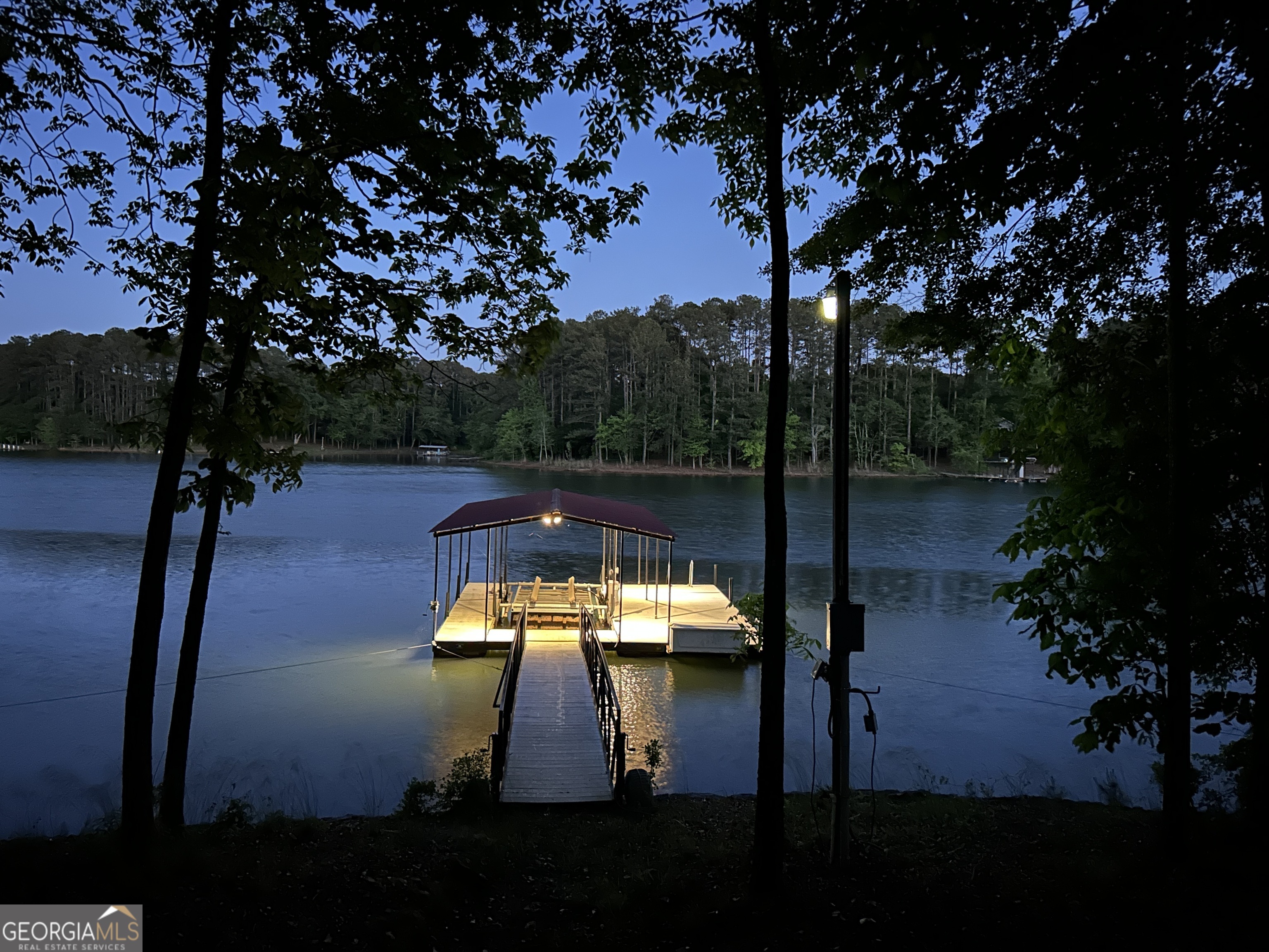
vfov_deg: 53.1
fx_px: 953
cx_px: 634
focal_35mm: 26
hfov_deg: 67.3
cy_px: 476
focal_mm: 5.7
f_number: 1.5
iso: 1000
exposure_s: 1/9
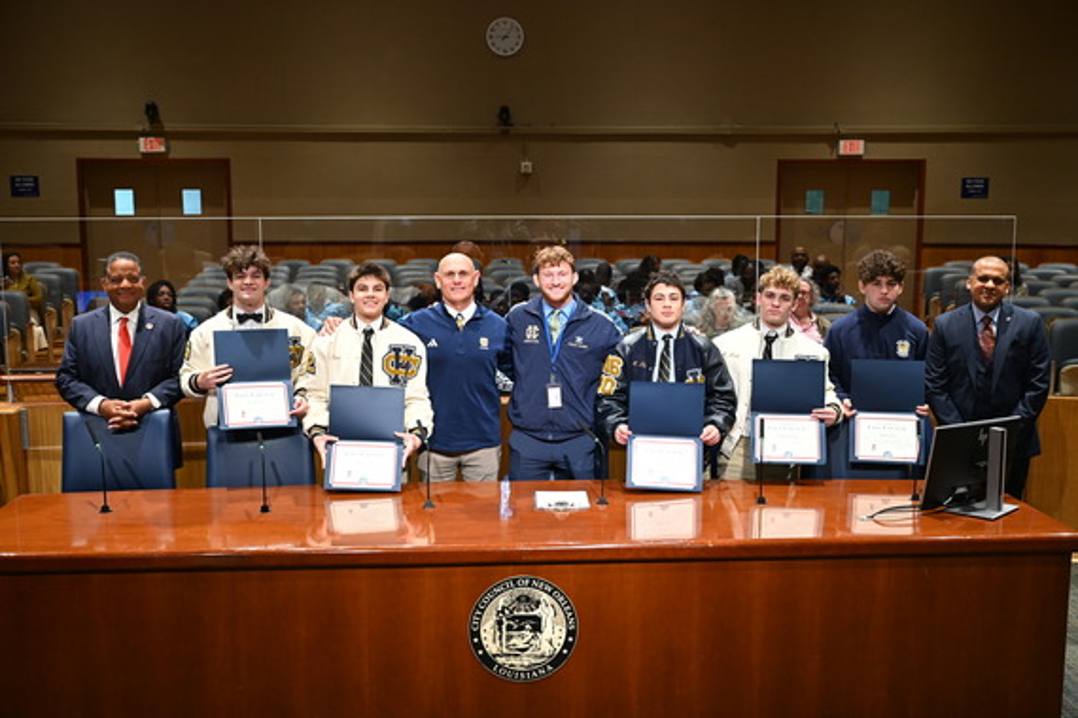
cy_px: 359
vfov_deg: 34.2
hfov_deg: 49.6
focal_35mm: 39
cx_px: 539
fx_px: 1168
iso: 1100
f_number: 4
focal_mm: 39
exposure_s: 1/60
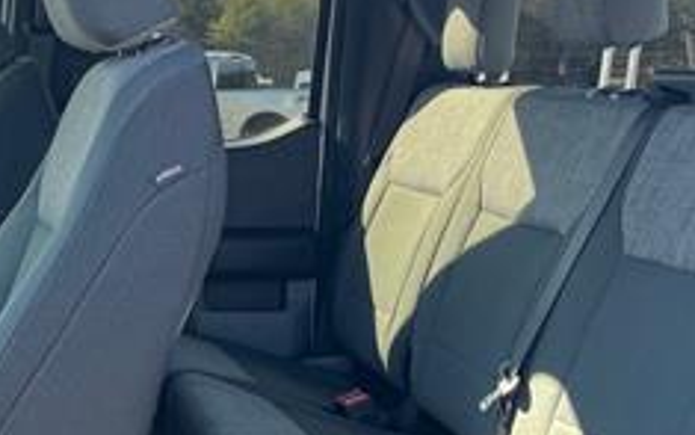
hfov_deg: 25.6
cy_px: 302
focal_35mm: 75
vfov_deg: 17.3
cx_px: -56
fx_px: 1421
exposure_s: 1/229
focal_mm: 5.1
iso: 40
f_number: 1.6
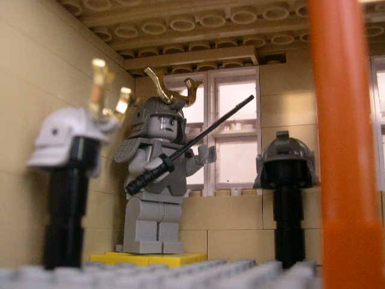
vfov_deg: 37.7
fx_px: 423
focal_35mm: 38
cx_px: 192
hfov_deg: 49.0
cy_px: 144
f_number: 2.8
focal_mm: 8
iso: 400
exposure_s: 1/1.8
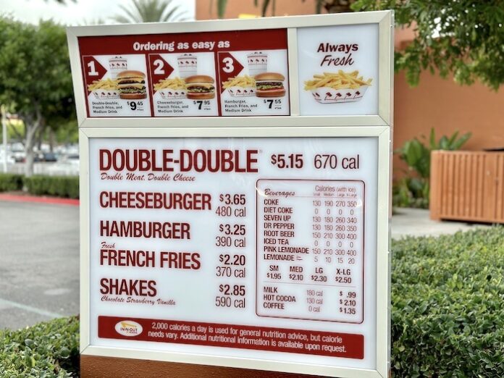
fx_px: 699
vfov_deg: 30.3
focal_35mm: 48
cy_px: 189
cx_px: 252
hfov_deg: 39.7
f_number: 1.78
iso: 80
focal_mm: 6.86
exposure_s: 1/1000
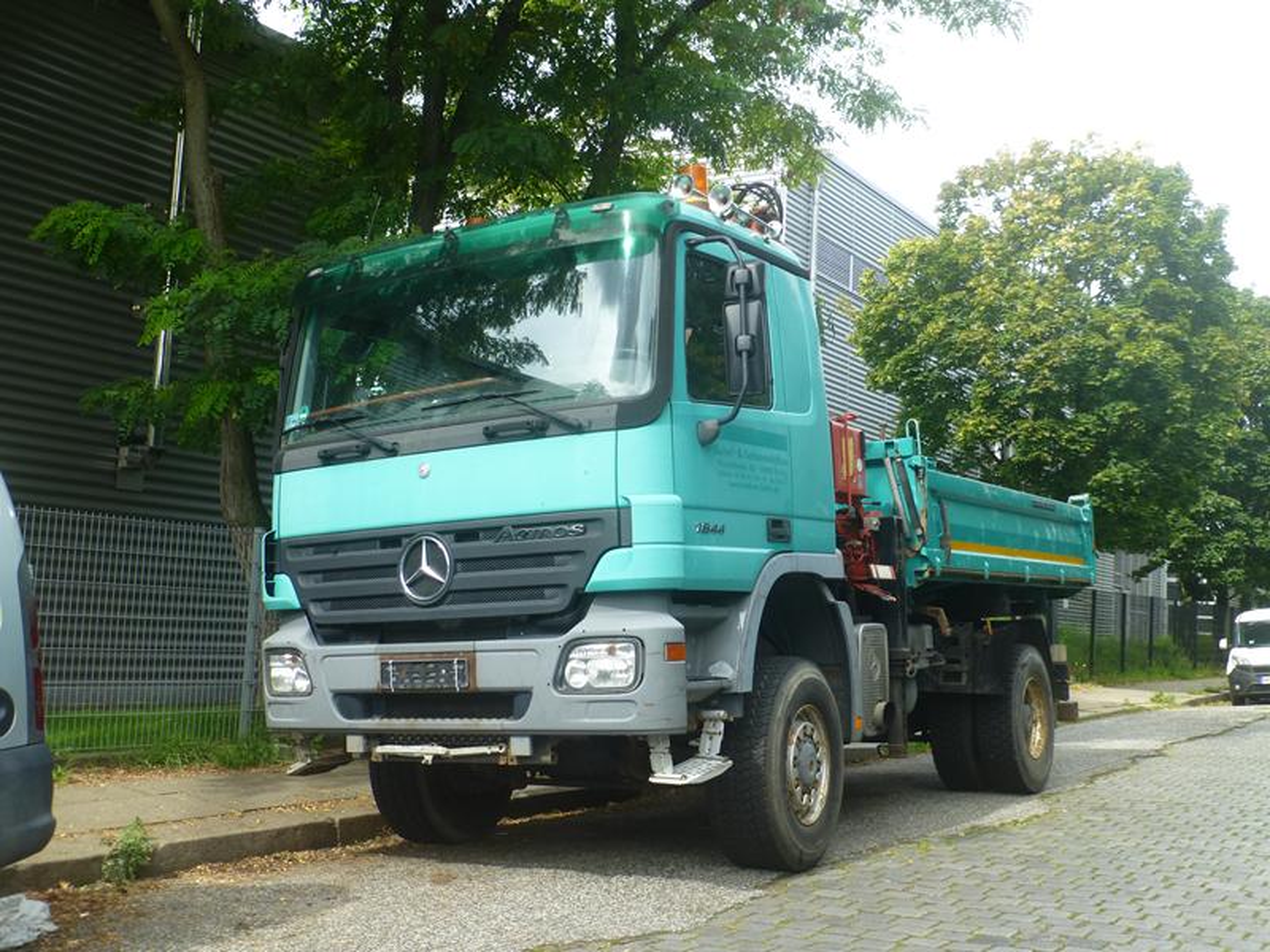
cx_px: 635
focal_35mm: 39
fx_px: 1431
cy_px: 476
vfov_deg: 36.8
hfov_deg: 47.9
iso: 100
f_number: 3.9
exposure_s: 1/200
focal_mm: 6.9
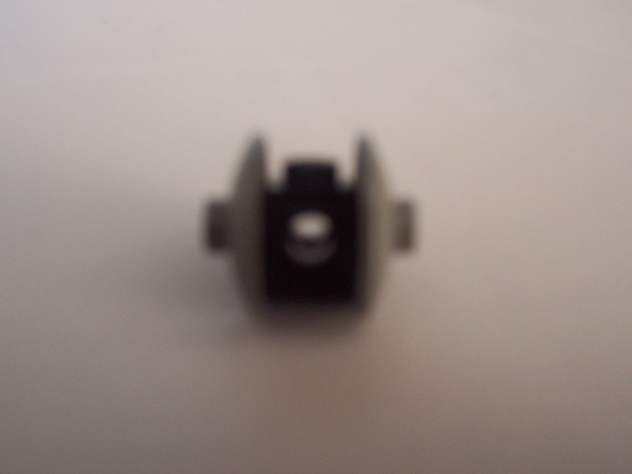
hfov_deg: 50.1
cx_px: 316
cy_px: 237
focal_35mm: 37
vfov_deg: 38.7
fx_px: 676
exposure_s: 1/8
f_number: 2.8
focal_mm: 5.6
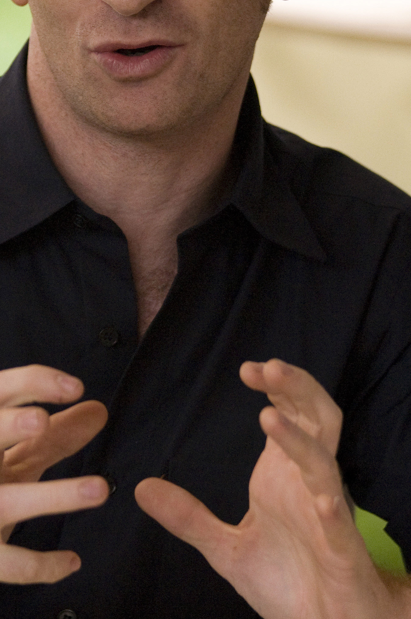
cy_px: 236
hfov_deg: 4.1
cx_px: 118
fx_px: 5683
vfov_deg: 6.2
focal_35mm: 331
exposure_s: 1/250
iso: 900
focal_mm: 105
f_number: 3.2
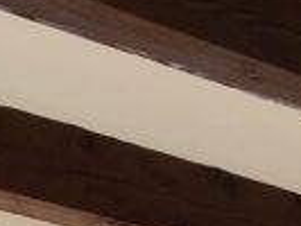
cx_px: 407
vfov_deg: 6.9
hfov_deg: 9.7
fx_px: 1741
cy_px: 599
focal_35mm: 200
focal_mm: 4.25
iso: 32
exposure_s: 1/122
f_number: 1.8
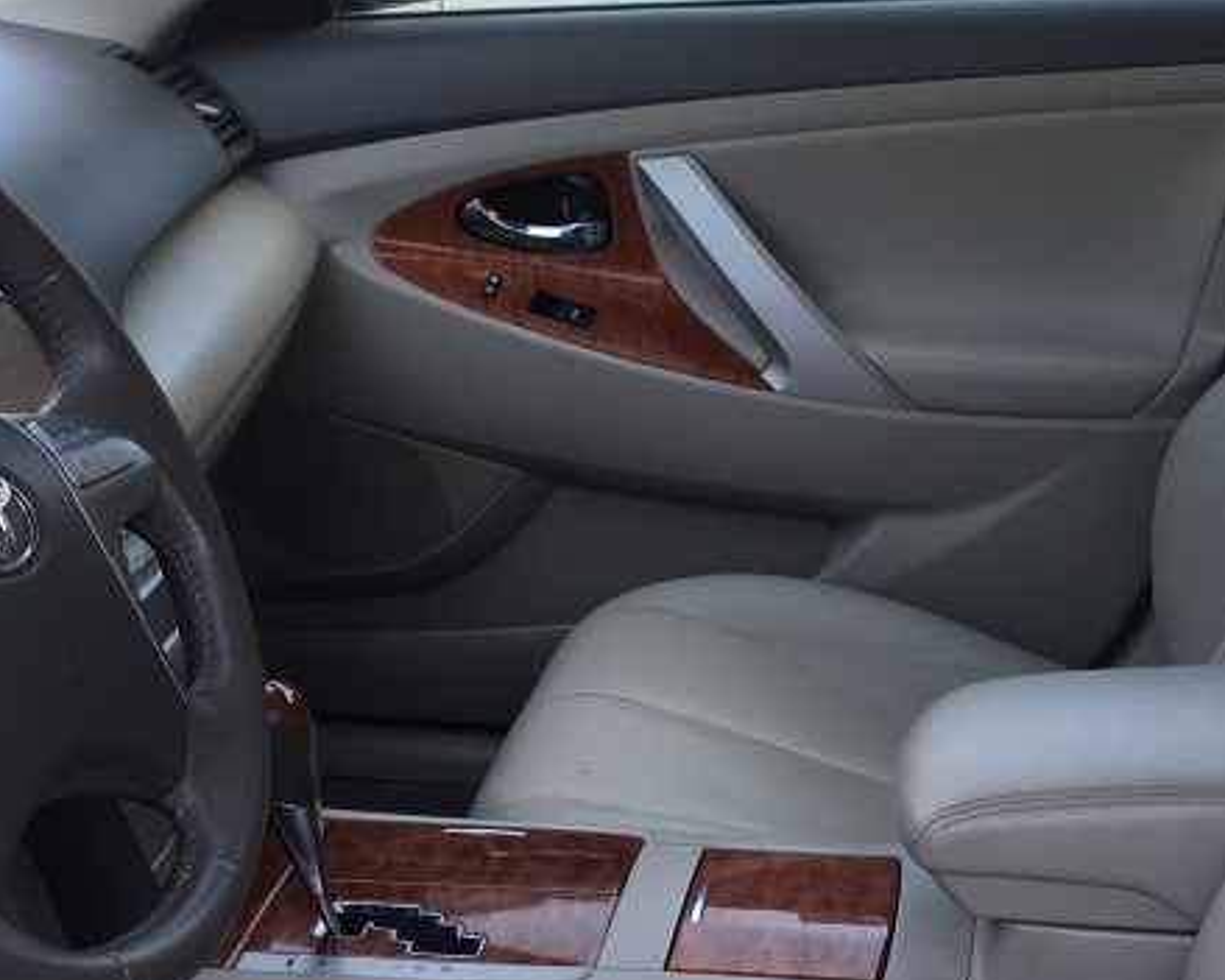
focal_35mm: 66
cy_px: 486
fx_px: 2392
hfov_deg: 28.7
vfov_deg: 23.1
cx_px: 619
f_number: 2.2
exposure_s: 1/121
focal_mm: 4.15
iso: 25
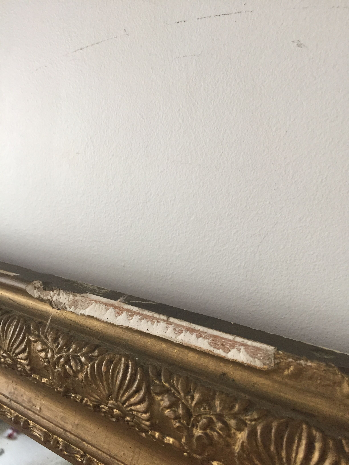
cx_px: 174
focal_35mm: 29
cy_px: 232
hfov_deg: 48.2
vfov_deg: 61.7
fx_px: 390
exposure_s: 1/33
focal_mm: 4.15
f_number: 2.2
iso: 125
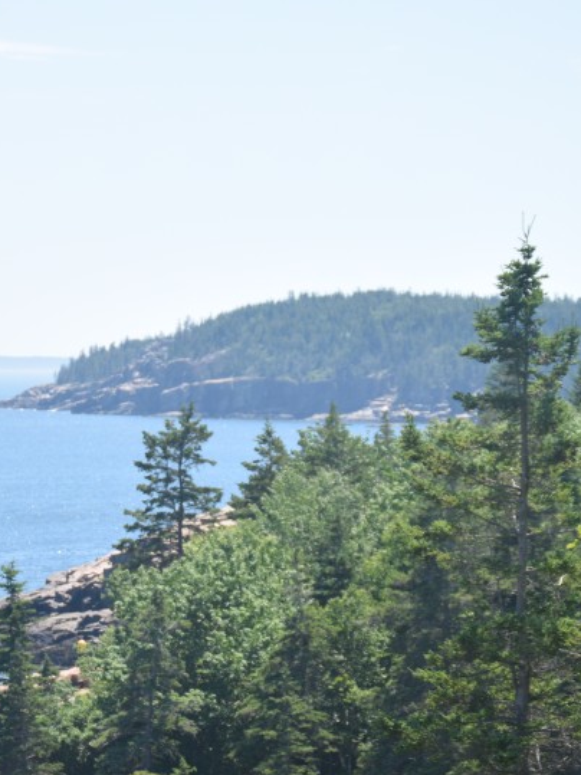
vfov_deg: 12.4
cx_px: 145
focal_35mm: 159
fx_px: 3559
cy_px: 398
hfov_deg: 9.3
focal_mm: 55
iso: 100
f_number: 4
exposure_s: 1/500
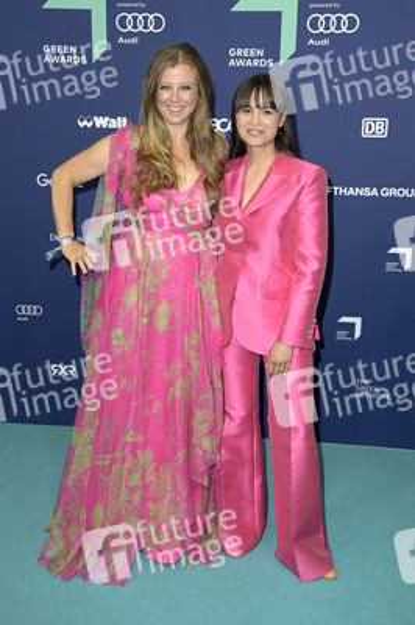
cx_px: 208
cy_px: 312
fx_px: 693
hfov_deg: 33.3
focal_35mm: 40
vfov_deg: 48.5
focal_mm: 40
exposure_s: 1/250
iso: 800
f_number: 5.6
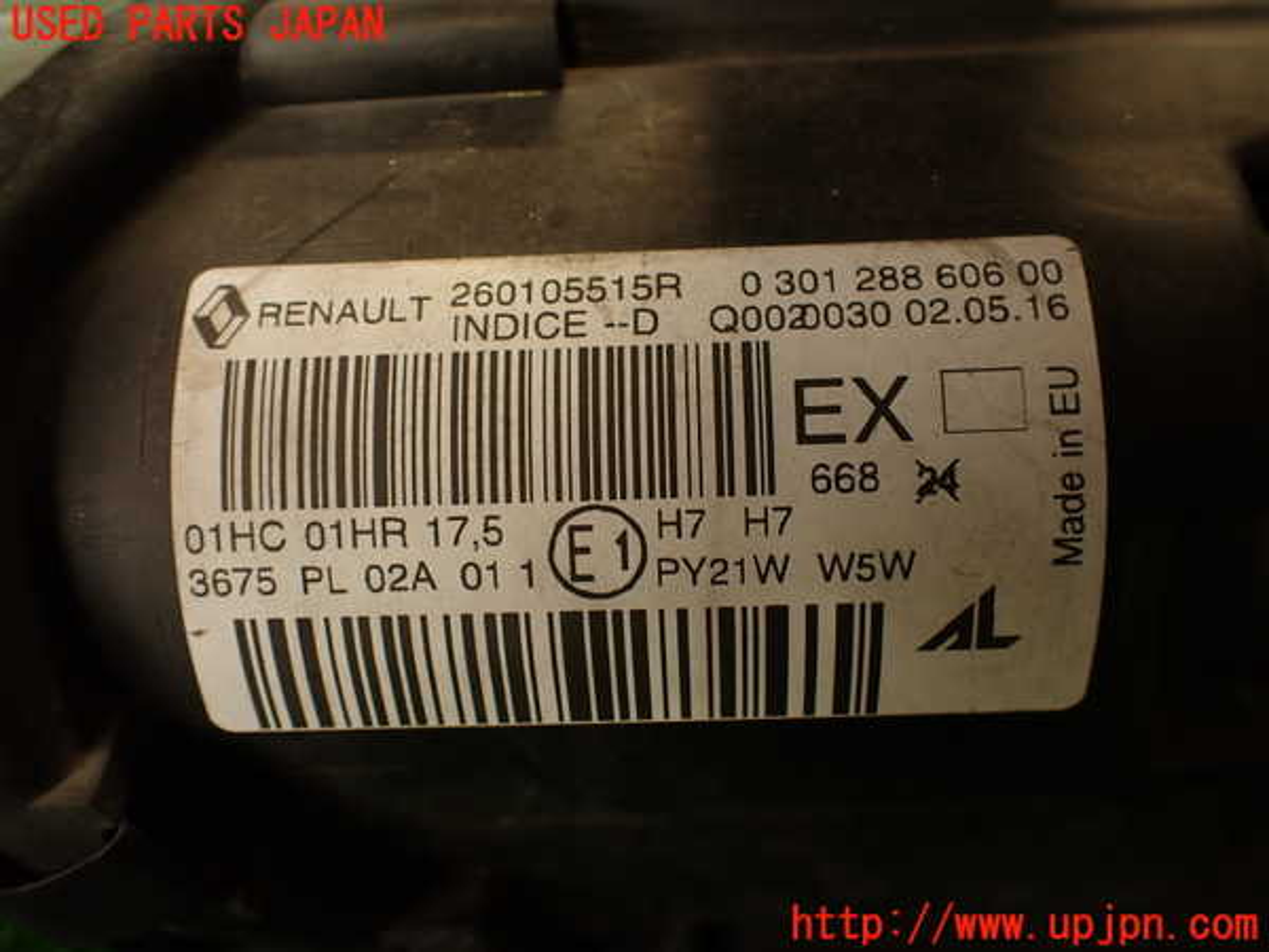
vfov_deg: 46.8
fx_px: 1100
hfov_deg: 60.0
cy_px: 476
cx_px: 634
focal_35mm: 30
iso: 160
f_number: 2.3
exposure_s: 1/60
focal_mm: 5.4
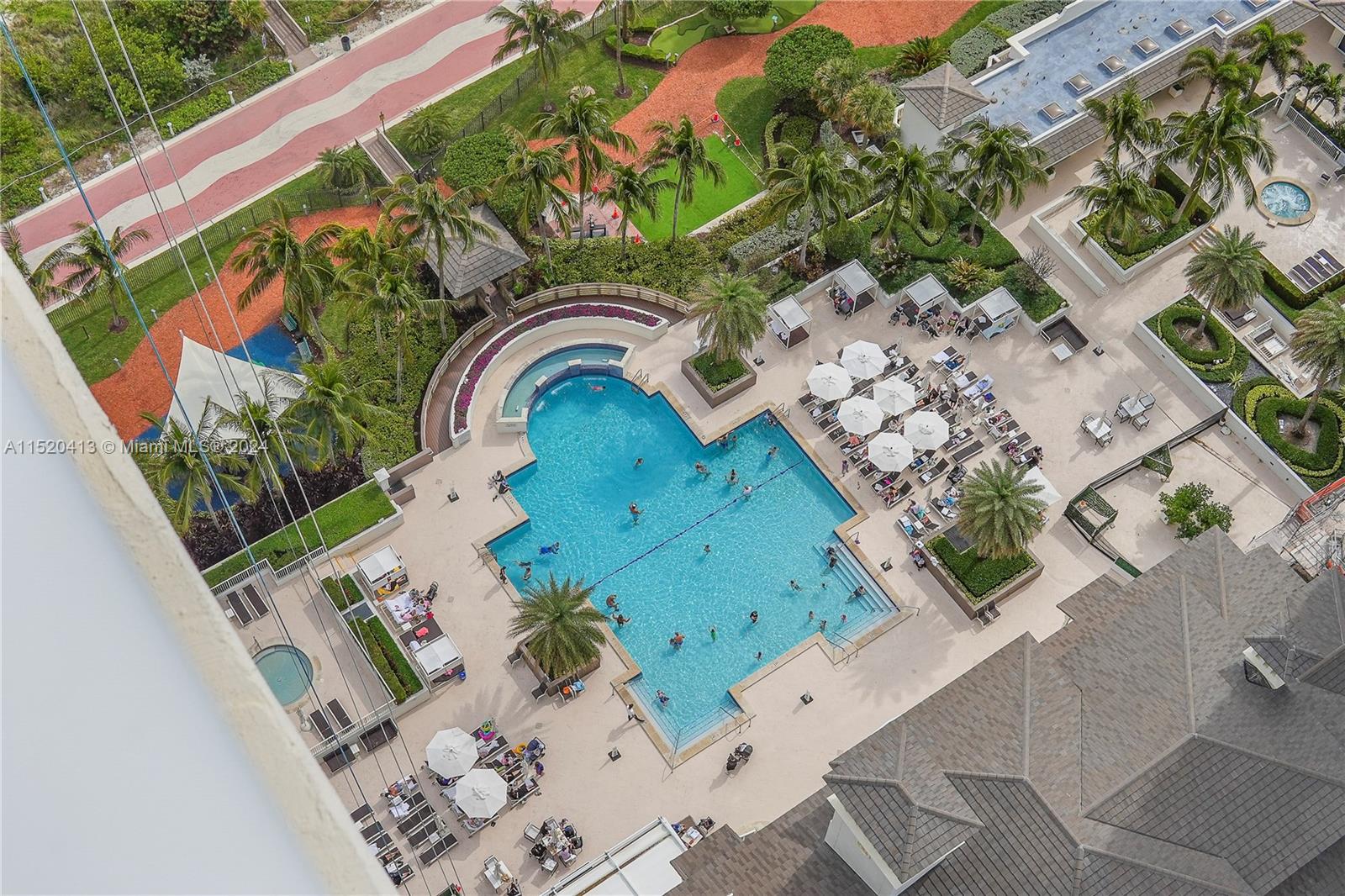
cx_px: 672
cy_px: 448
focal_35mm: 45
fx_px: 1681
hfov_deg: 43.6
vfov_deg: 29.9
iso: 200
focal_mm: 30
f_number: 10
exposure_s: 1/1000
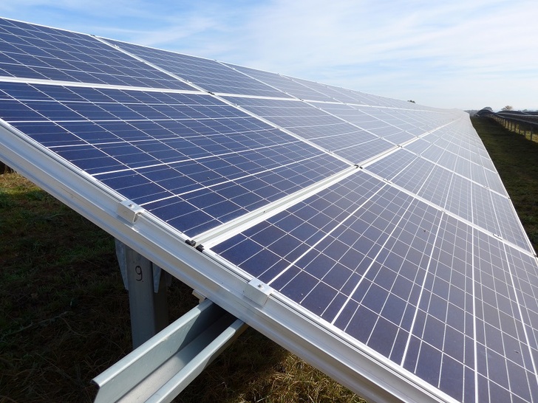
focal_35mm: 29
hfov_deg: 61.7
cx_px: 269
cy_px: 202
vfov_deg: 48.2
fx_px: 451
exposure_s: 1/1000
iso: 80
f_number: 2.8
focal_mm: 6
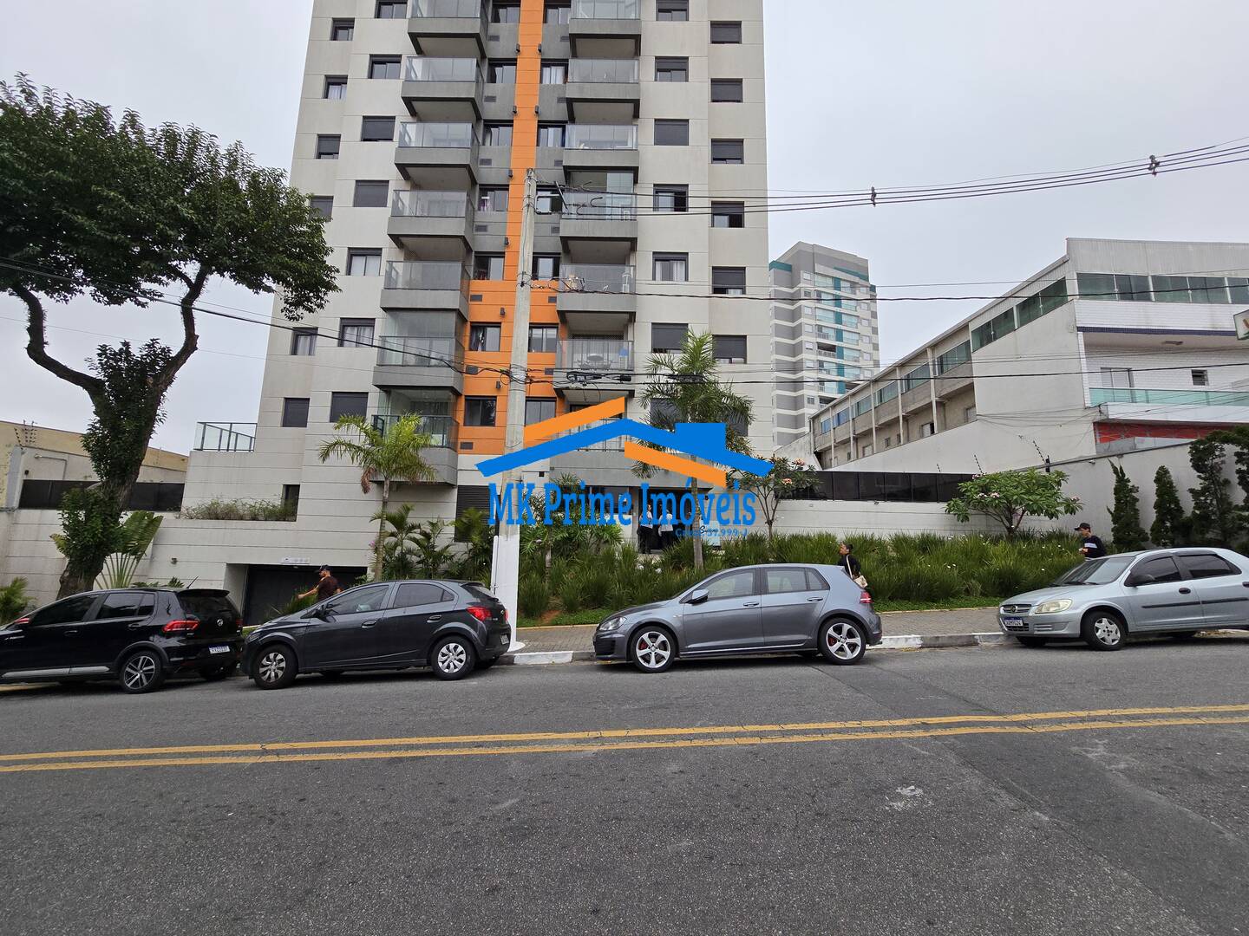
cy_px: 468
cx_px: 624
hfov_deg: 106.2
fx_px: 469
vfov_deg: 89.9
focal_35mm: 13
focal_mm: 2.2
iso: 50
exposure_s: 1/336
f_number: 2.2
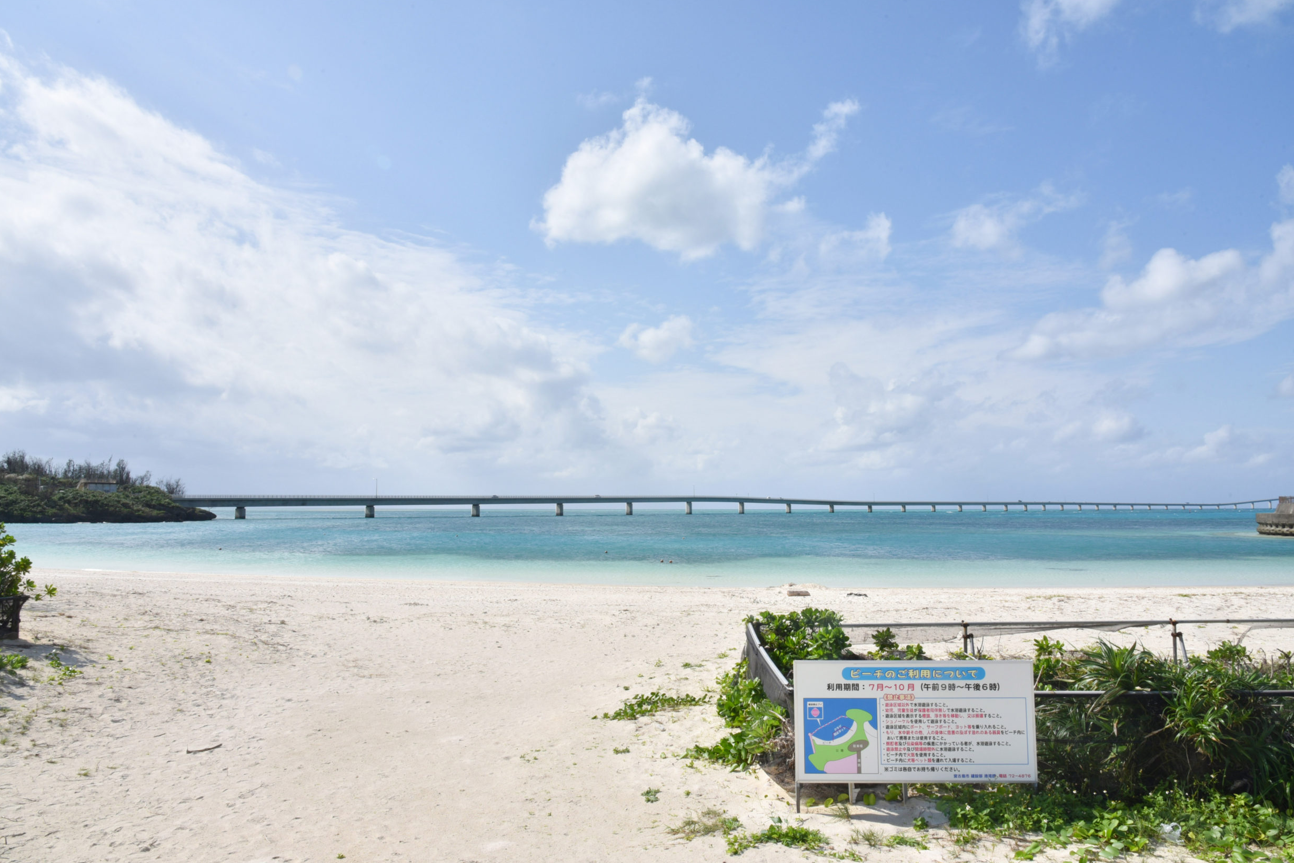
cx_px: 655
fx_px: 898
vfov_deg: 51.3
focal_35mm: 25
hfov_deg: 71.5
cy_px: 434
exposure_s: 1/80
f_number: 22
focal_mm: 24
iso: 100
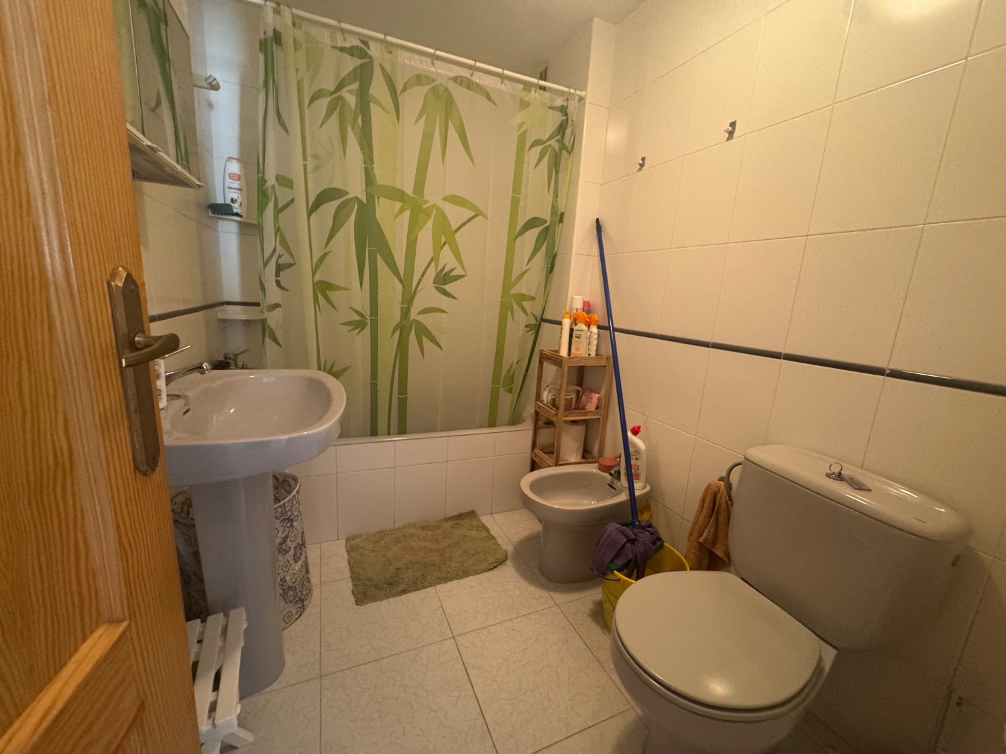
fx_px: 407
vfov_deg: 85.7
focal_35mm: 14
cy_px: 377
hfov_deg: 102.1
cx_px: 503
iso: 640
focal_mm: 2.22
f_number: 2.2
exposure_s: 1/50
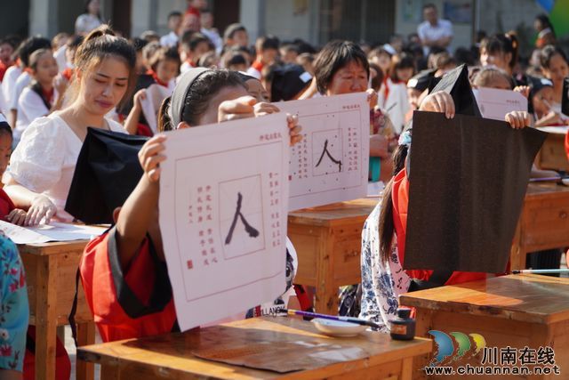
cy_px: 190
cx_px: 284
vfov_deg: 13.4
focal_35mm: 102
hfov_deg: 20.0
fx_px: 1612
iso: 100
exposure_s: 1/400
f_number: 4
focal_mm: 68
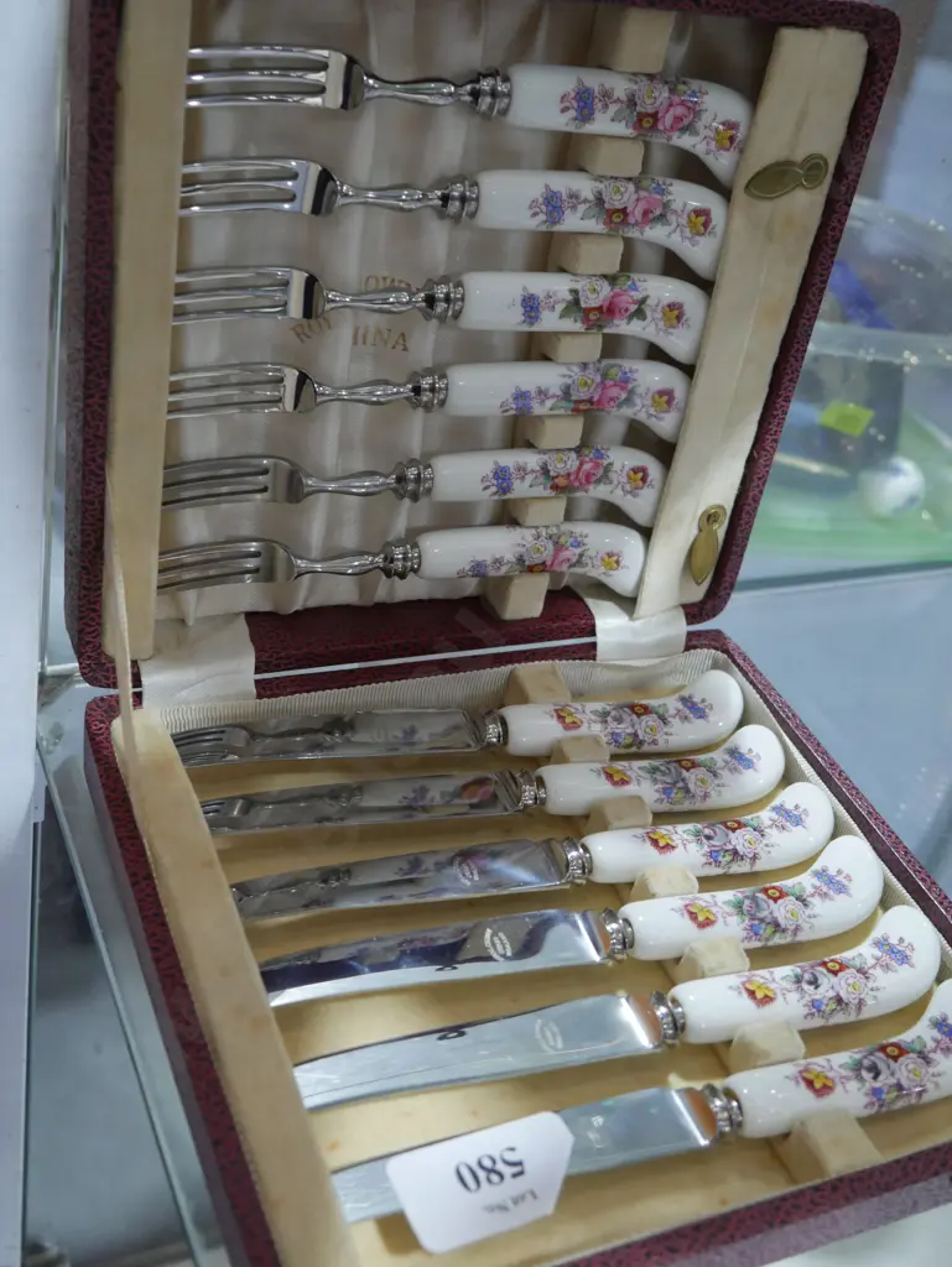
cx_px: 476
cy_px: 634
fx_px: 1466
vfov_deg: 46.8
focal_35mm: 40
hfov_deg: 36.0
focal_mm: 20
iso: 800
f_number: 4.4
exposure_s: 1/60
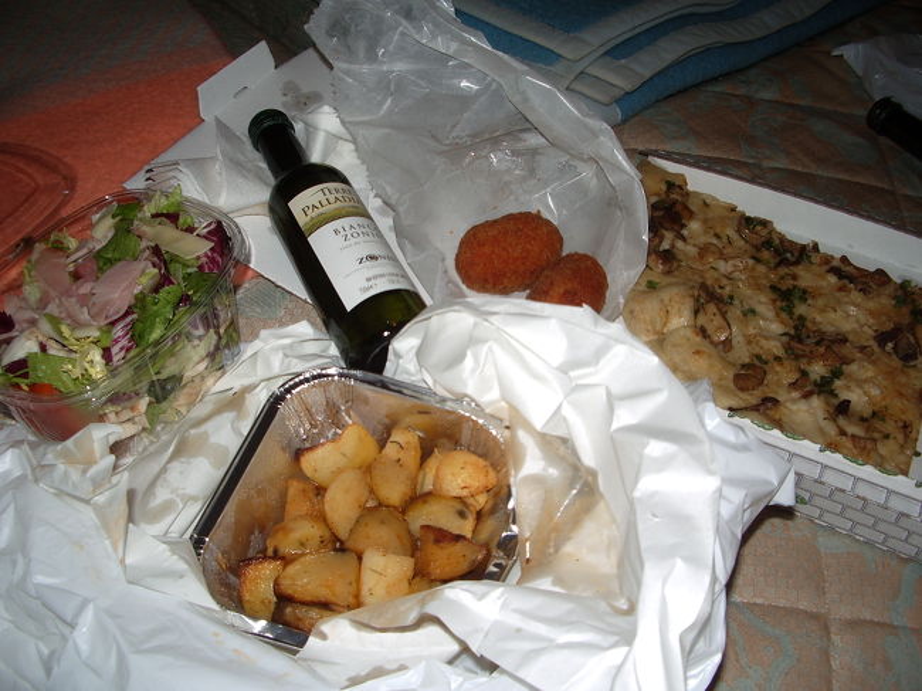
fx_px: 932
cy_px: 346
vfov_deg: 40.7
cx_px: 461
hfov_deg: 52.6
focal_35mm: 35
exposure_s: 1/40
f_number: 2.6
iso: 50
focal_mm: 5.8
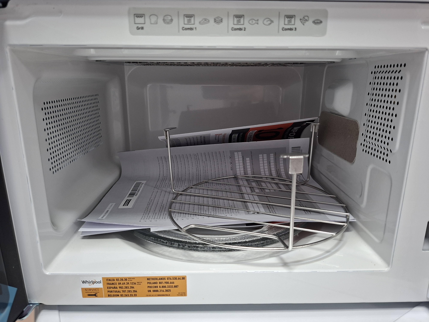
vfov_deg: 58.9
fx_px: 285
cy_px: 161
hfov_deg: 73.9
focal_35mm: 23
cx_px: 214
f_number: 1.8
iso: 250
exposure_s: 1/33
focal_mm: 5.54
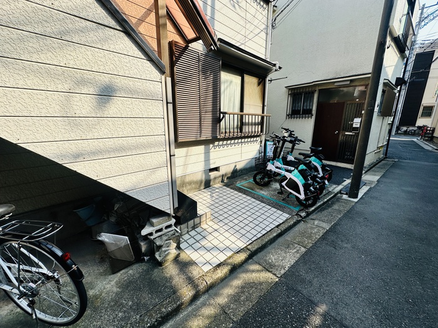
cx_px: 219
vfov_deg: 85.7
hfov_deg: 102.1
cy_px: 164
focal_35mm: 14
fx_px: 177
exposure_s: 1/1171
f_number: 2.2
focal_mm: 2.22
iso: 50
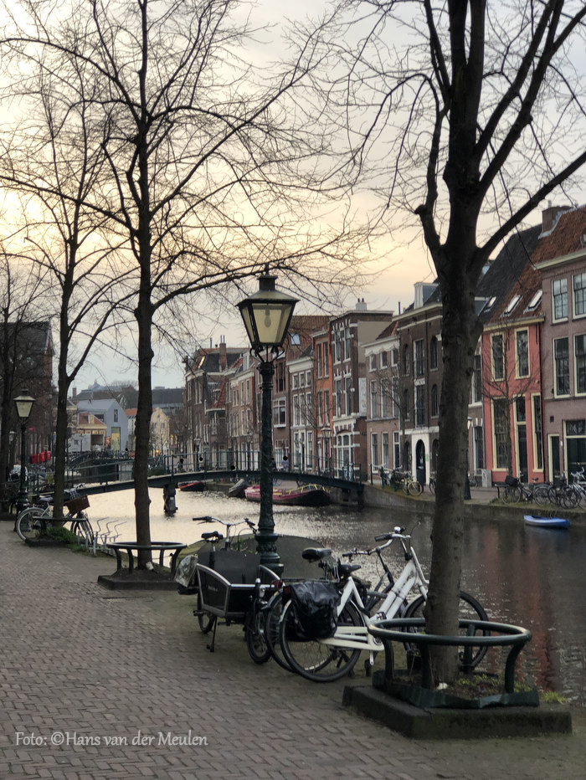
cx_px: 293
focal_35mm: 57
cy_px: 390
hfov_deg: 25.7
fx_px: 1285
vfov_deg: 33.8
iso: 32
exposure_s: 1/121
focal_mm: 6.6
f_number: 2.8
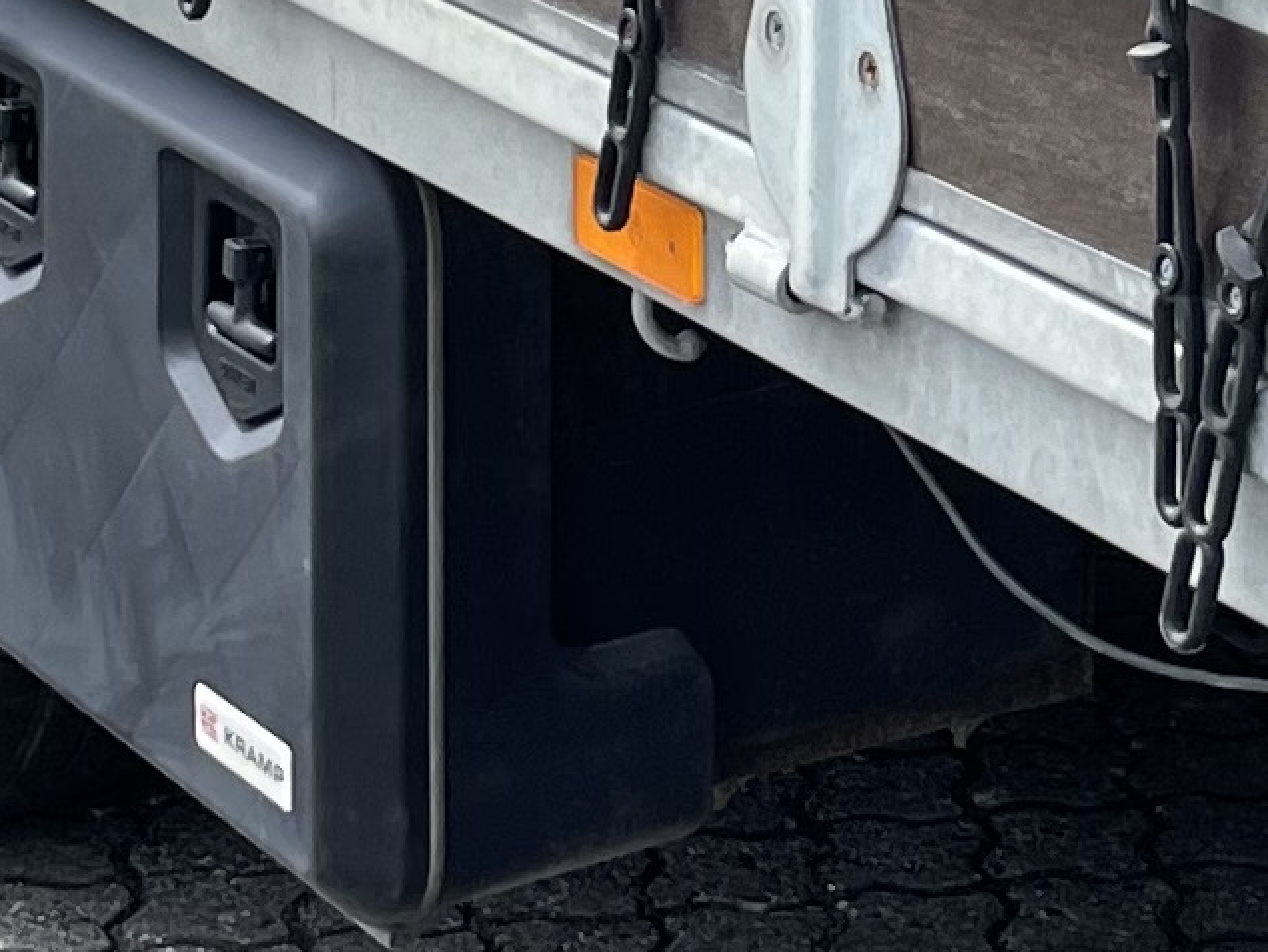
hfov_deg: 11.8
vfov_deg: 8.5
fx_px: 6047
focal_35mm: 165
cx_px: 1398
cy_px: -934
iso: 32
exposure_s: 1/1159
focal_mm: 4.2
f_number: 1.6
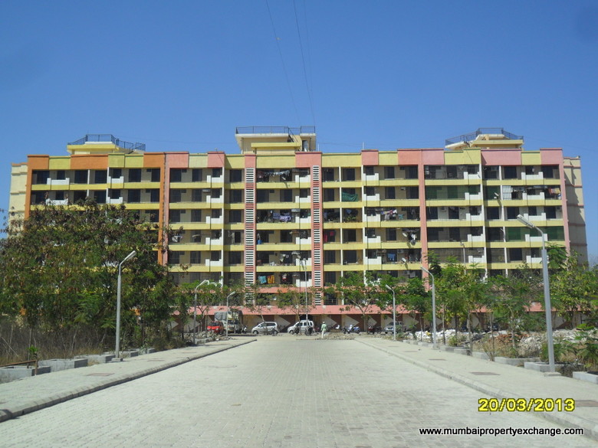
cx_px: 299
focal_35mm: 37
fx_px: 639
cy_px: 224
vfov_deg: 38.7
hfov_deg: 50.1
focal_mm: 6.6
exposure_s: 1/180
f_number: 10.1
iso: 100
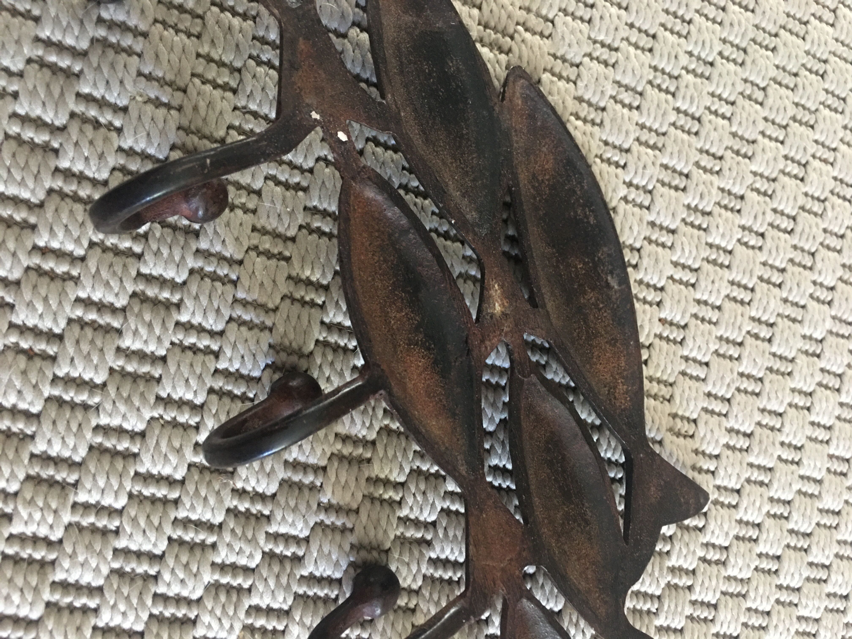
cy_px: 320
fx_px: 714
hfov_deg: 61.7
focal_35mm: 29
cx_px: 426
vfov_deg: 48.2
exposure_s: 1/8
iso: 160
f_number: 2.2
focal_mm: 4.15
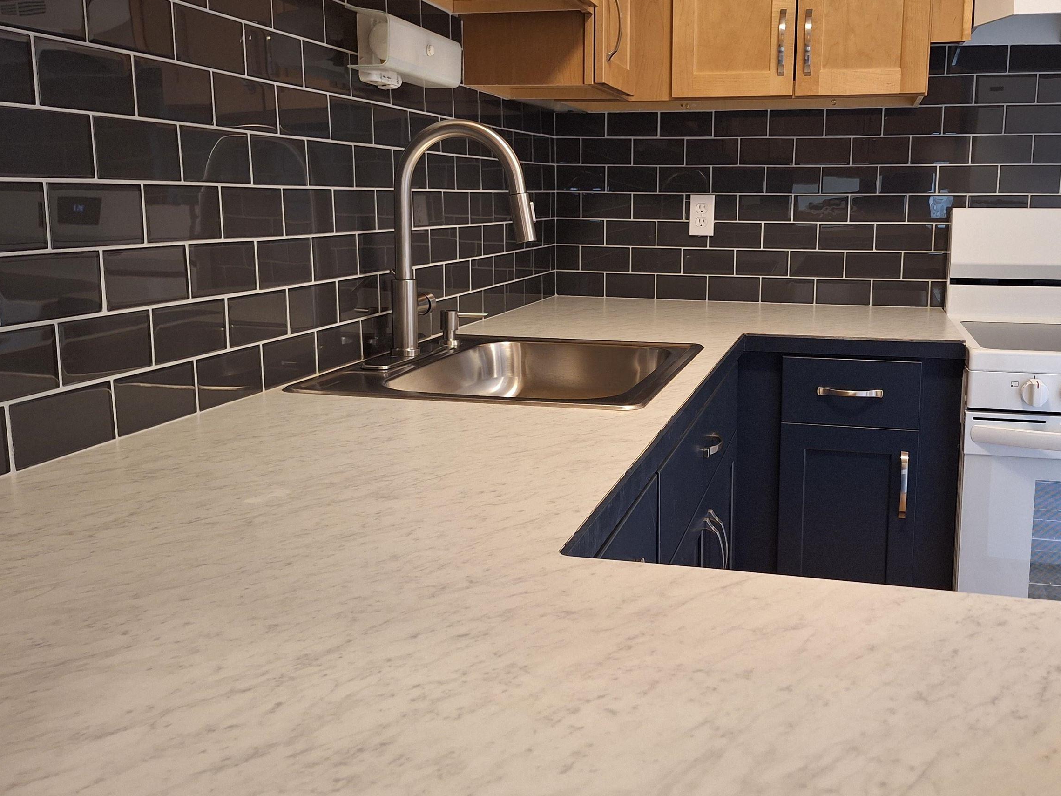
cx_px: 639
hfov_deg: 57.9
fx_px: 950
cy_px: 351
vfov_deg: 45.4
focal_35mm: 31
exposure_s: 1/40
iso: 200
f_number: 1.8
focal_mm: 5.54
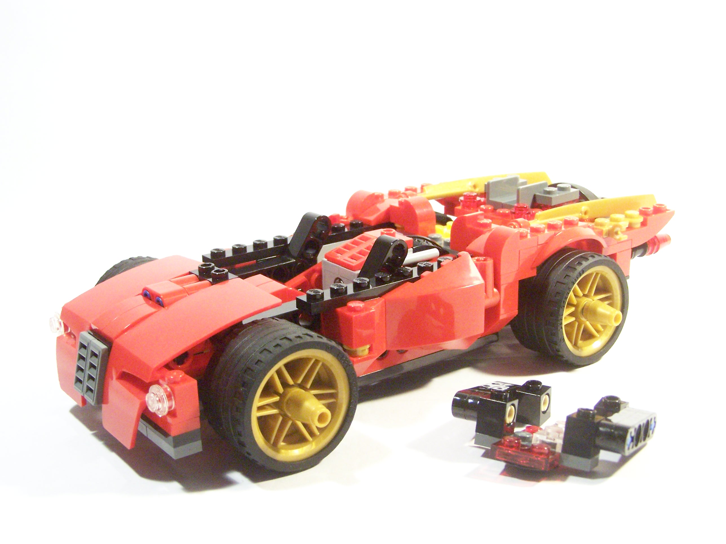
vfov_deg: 33.6
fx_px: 902
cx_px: 363
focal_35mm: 43
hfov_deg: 43.9
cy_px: 272
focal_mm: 7.1
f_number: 3.6
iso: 400
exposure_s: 1/30
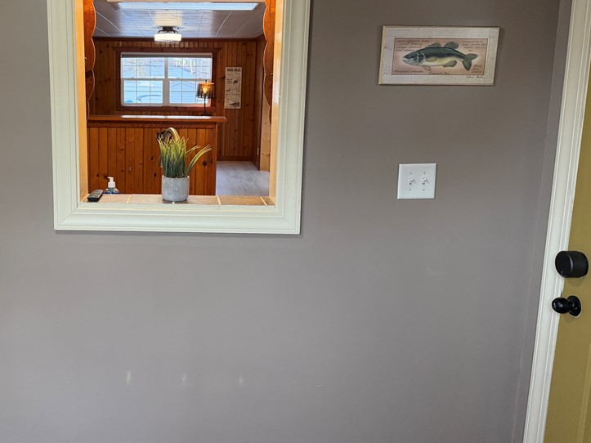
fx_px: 580
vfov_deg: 41.6
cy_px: 176
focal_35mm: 34
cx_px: 183
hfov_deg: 52.6
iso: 320
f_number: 1.78
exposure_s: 1/120
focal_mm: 6.76
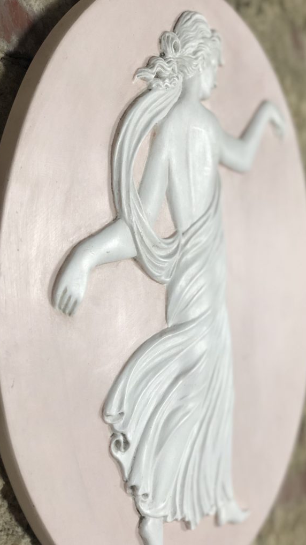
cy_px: 272
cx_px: 131
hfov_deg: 21.1
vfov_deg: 36.6
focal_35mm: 57
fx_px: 823
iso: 64
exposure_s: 1/50
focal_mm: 6
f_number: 2.4
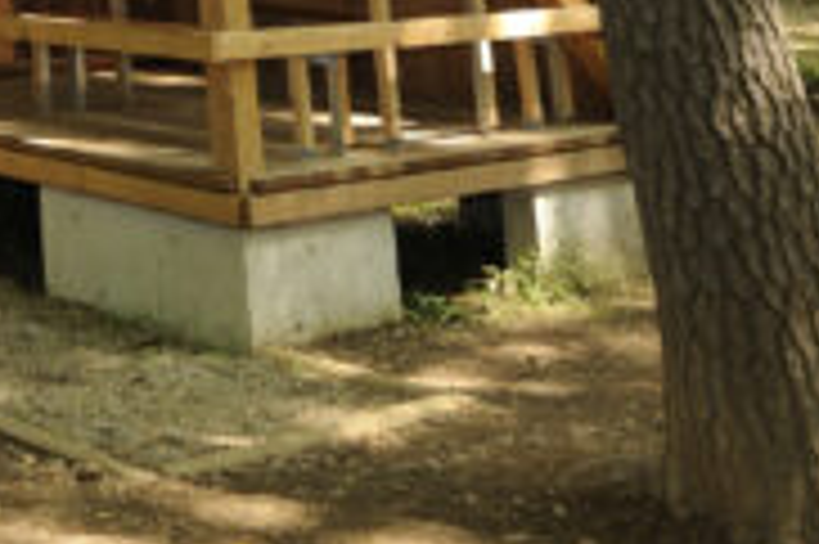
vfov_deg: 14.4
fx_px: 1727
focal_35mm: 76
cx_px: -346
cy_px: -591
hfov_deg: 22.7
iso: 400
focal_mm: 18
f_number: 8
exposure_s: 1/25
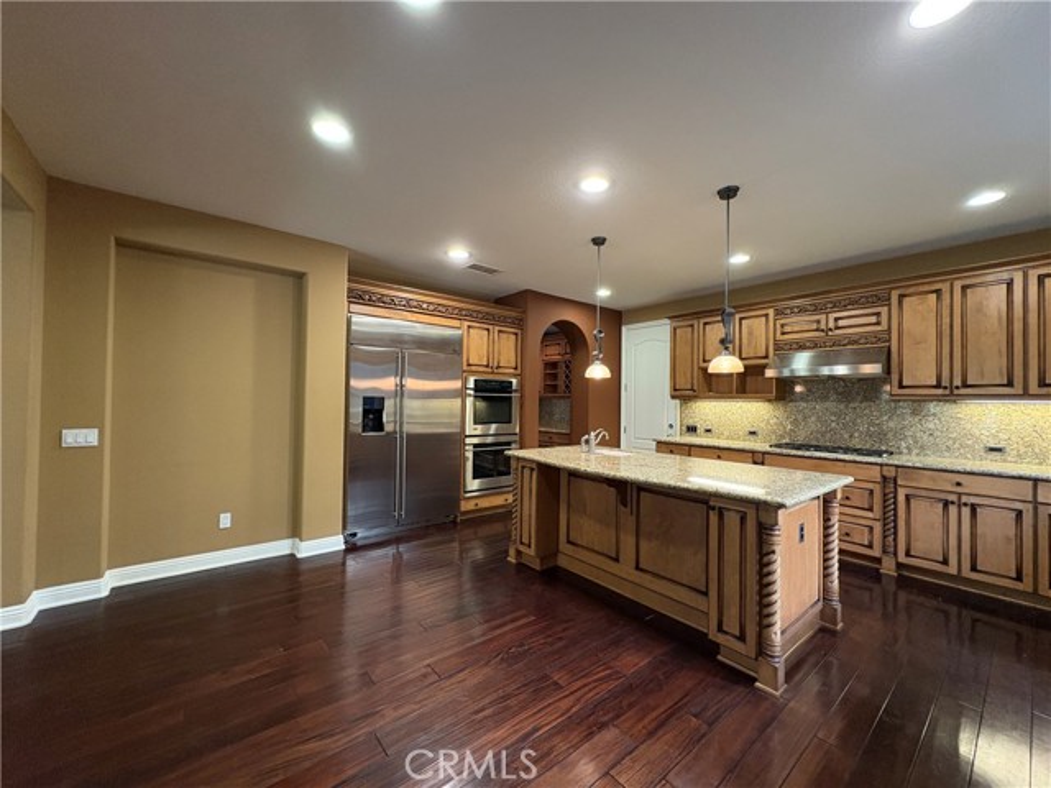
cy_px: 394
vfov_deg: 85.7
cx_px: 526
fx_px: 425
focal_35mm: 14
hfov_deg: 102.1
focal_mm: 2.22
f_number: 2.2
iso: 400
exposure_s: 1/60
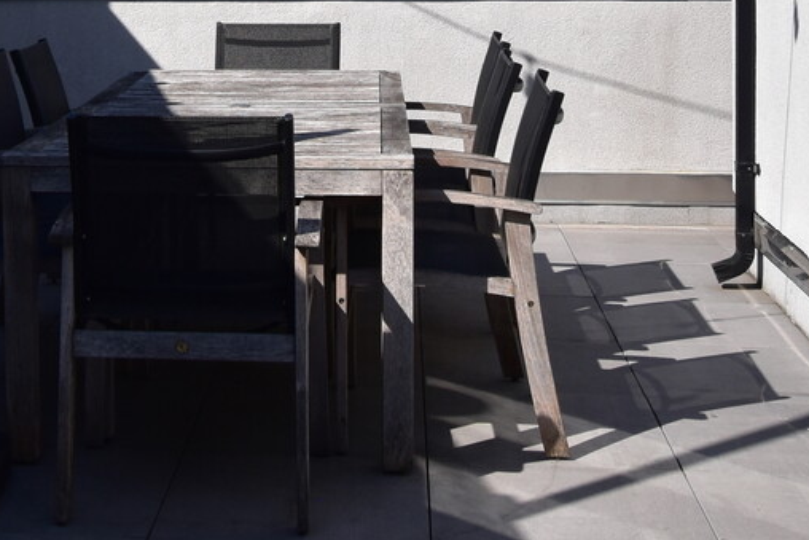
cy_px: -231
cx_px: 244
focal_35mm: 62
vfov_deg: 19.5
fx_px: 1394
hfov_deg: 32.0
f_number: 11
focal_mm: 14
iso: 400
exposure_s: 1/500
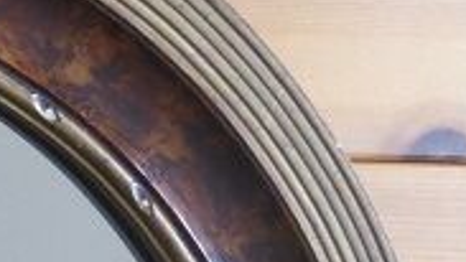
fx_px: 3374
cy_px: 518
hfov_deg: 7.5
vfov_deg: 4.4
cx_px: -558
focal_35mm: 273
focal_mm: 9
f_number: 4.4
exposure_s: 1/60
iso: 320
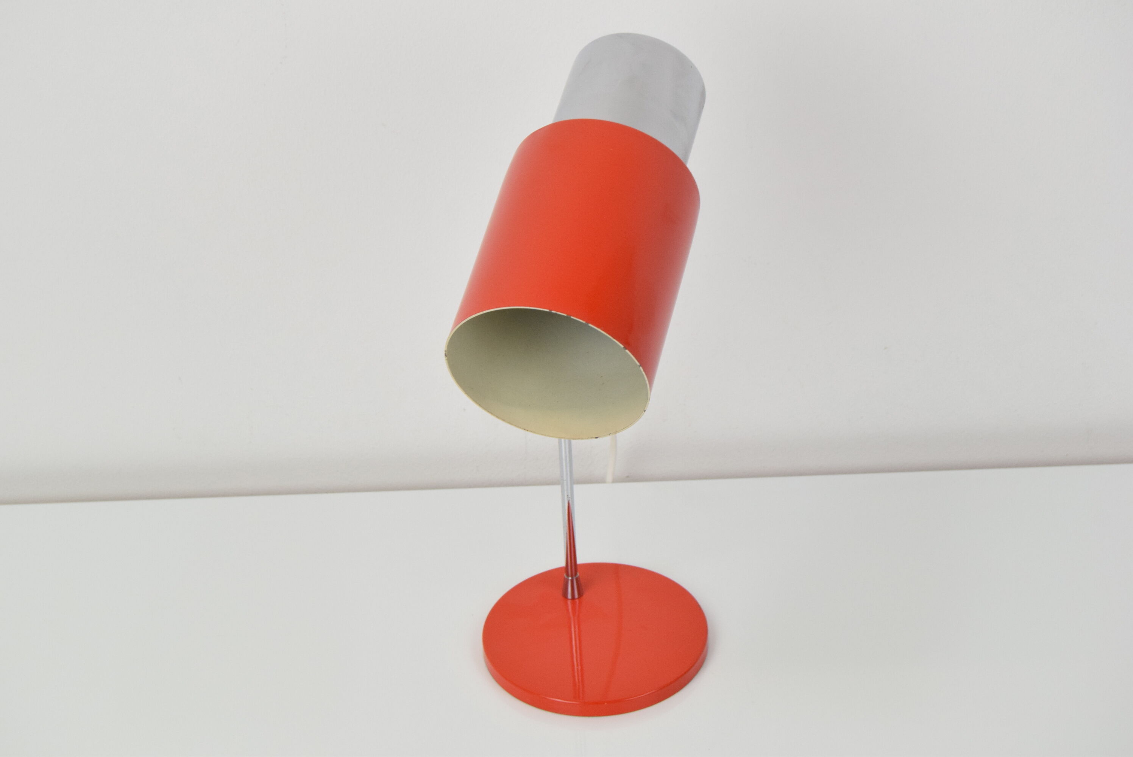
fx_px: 2126
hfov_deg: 29.8
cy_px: 378
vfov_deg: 20.2
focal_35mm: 68
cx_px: 566
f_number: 8
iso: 1600
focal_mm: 45
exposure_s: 1/250
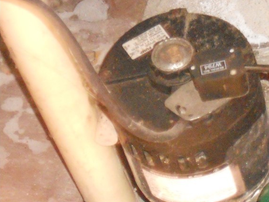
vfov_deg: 7.6
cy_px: 148
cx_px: 242
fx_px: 1515
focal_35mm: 195
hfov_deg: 10.1
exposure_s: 1
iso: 1600
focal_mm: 19.6
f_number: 5.9
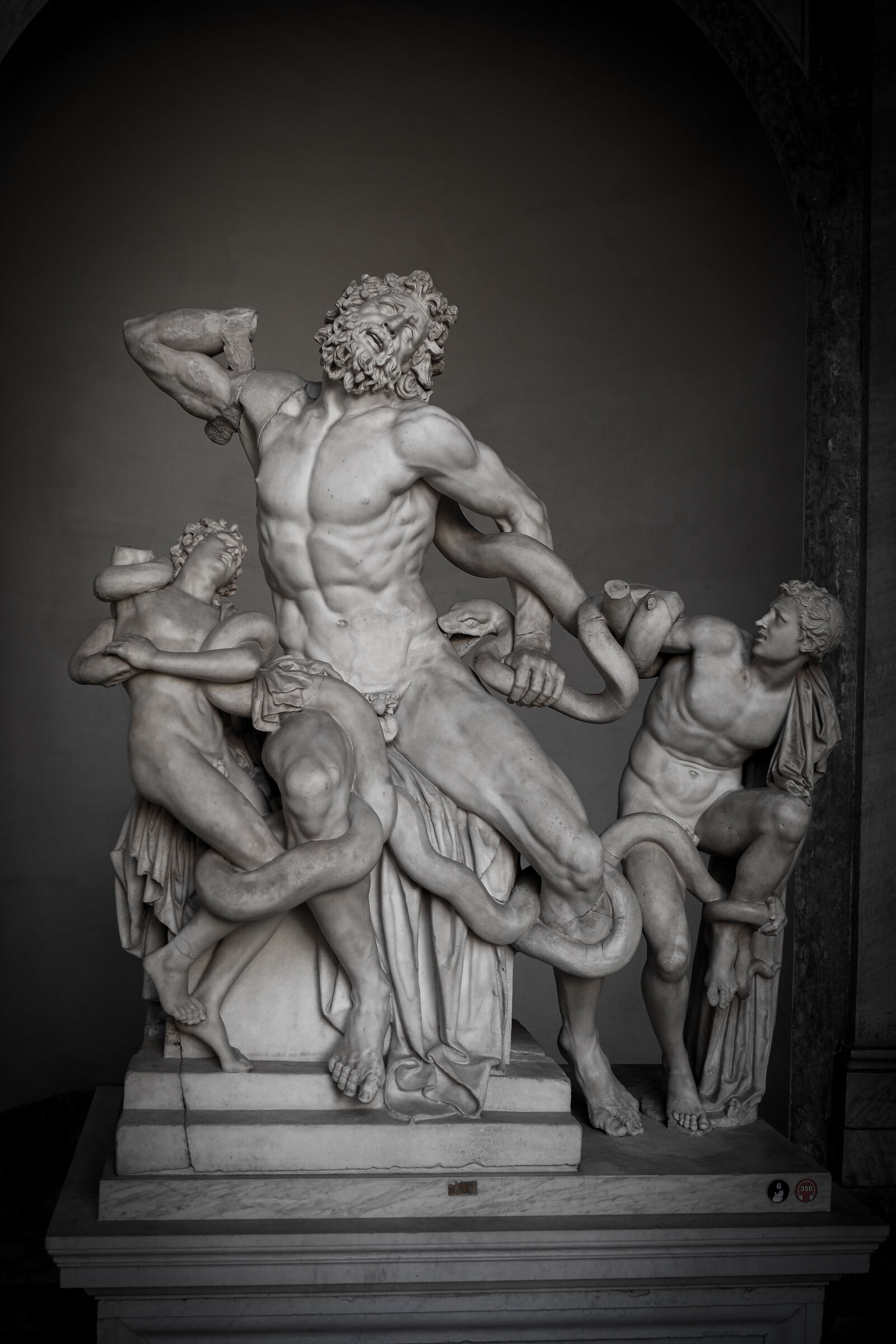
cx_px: 448
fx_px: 1419
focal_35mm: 38
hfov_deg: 35.1
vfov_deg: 50.7
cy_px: 672
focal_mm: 25.6
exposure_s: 1/100
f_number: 4.4
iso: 400
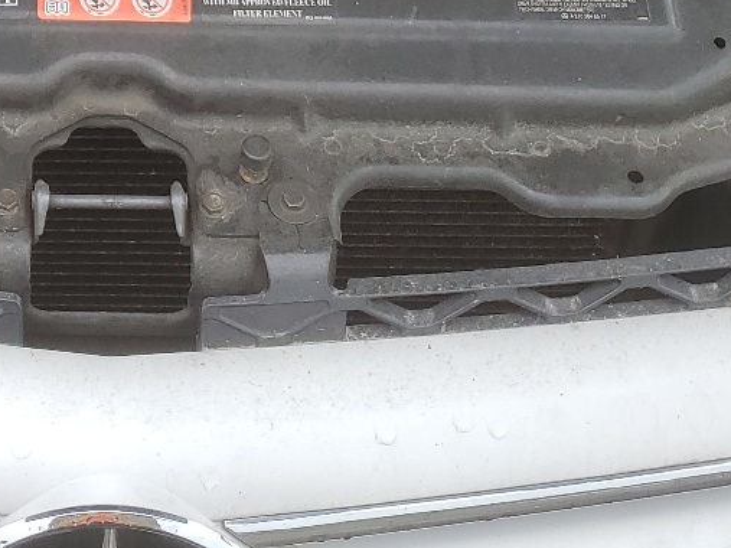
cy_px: -192
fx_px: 1731
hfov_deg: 23.2
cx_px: 74
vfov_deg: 16.8
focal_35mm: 82
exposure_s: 1/500
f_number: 1.5
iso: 50
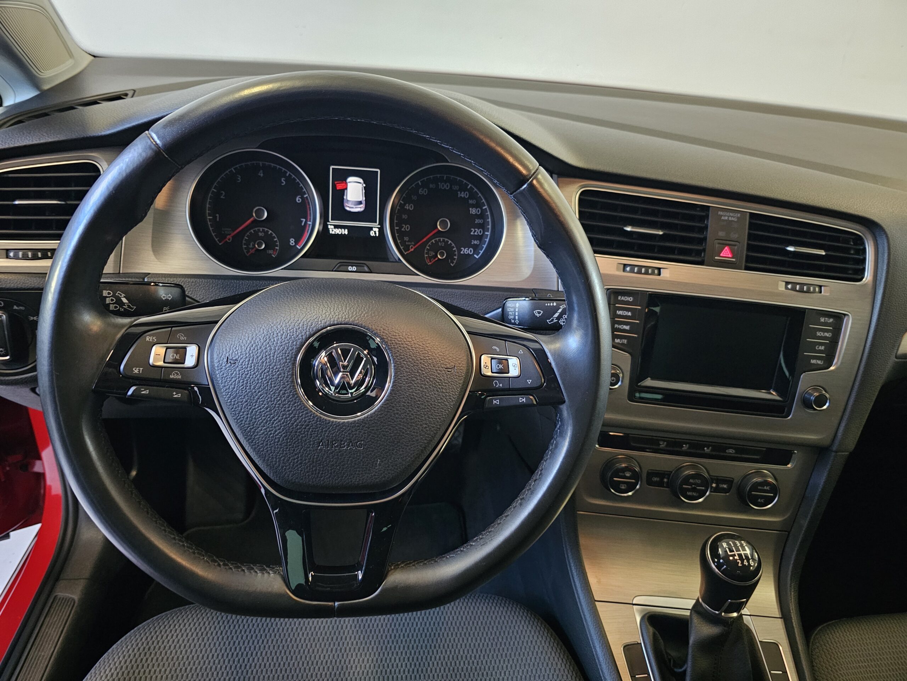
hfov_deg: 73.9
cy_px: 340
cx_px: 454
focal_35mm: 23
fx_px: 603
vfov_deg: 58.9
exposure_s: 1/24
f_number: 1.7
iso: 800
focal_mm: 6.3
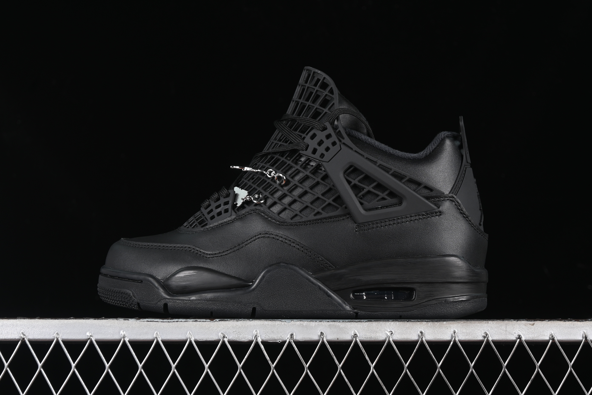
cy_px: 198
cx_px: 296
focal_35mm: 75
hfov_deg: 27.0
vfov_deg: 18.2
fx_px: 1233
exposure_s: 1/50
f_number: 6.3
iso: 160
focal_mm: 50
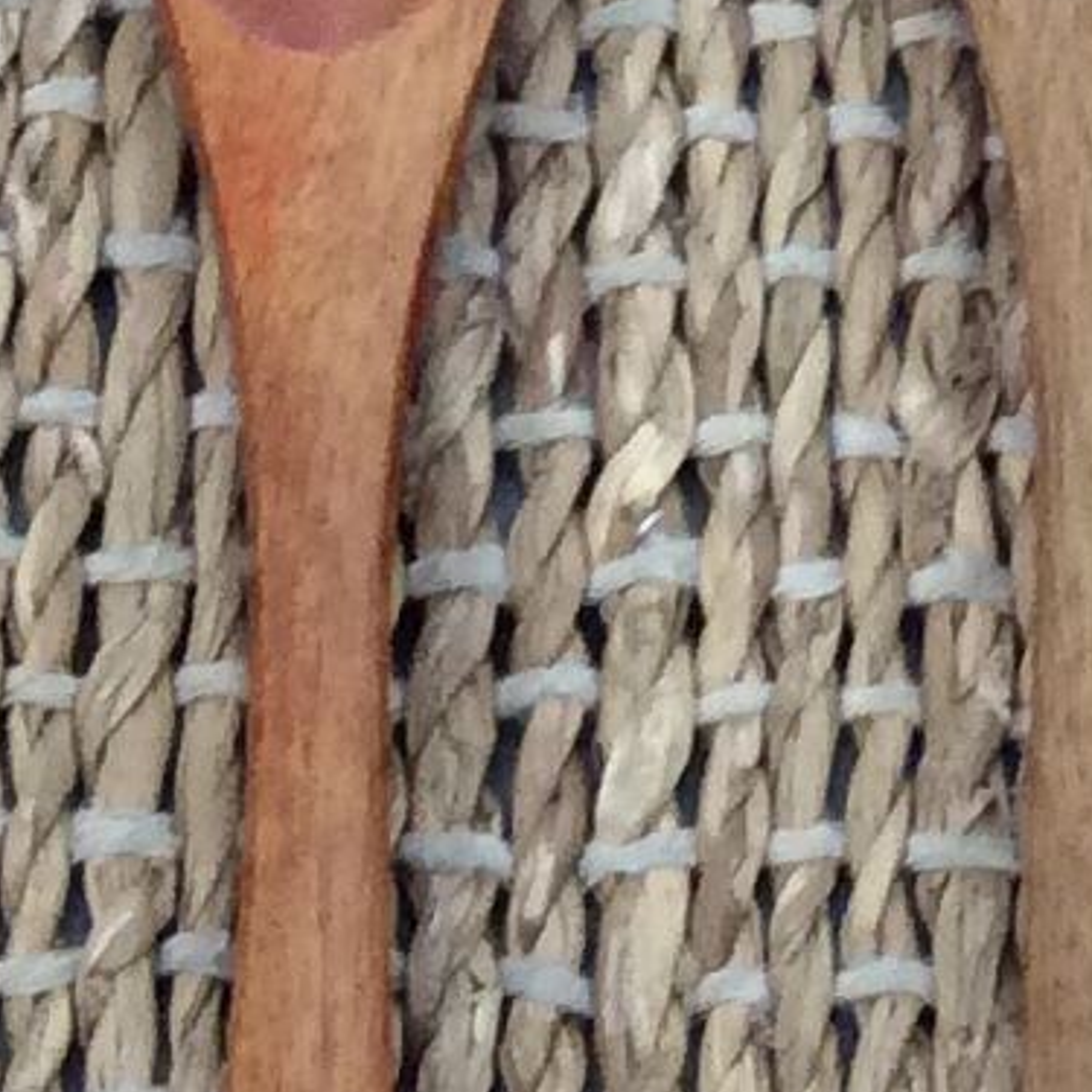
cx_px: 1316
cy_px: -376
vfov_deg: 8.8
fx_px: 6960
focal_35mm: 195
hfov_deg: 8.9
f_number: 2.4
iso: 125
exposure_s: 1/25
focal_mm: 3.3
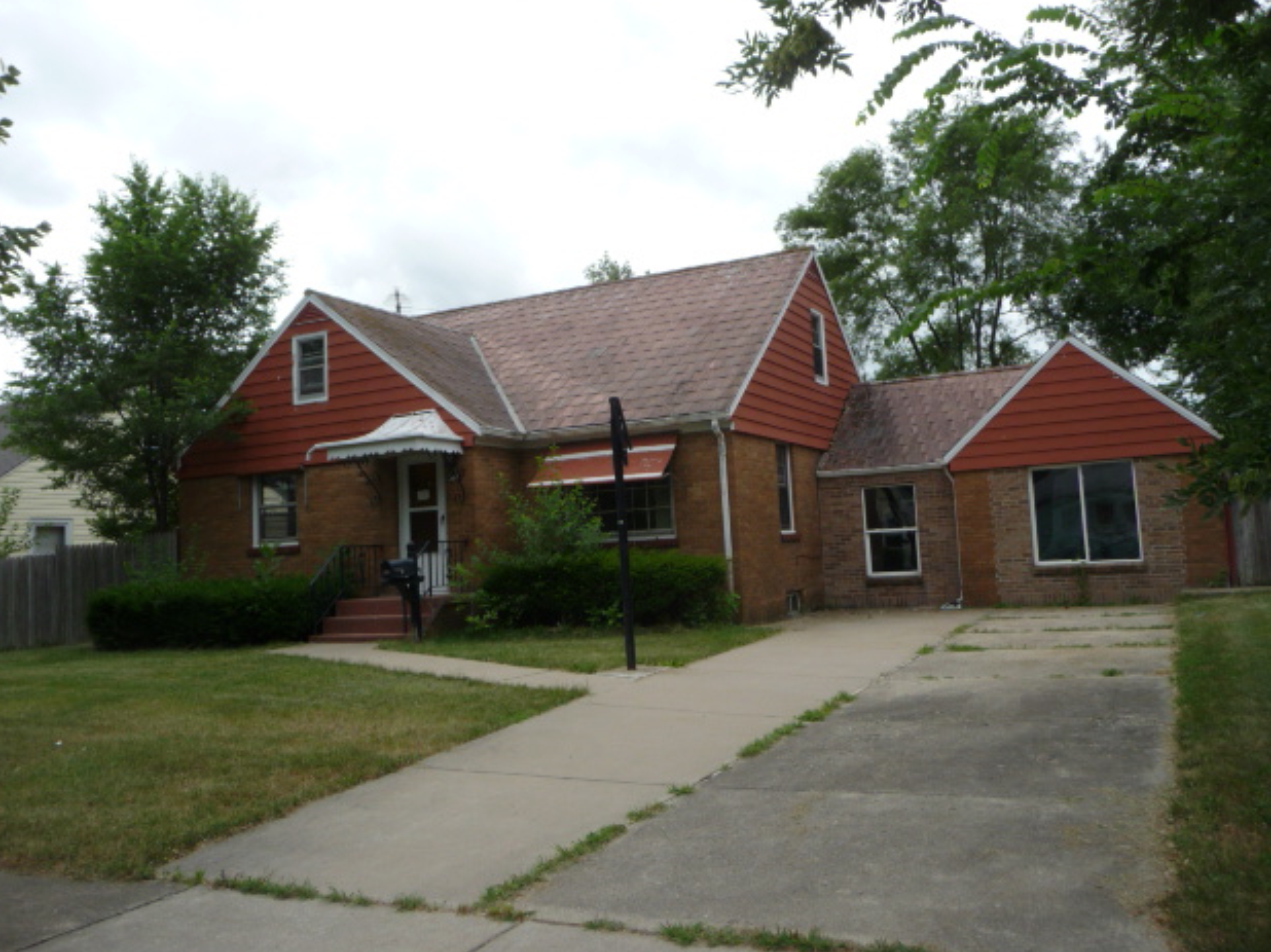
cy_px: 463
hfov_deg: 61.7
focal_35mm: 29
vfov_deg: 48.2
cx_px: 627
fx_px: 1064
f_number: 3.3
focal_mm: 4.7
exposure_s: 1/800
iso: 100
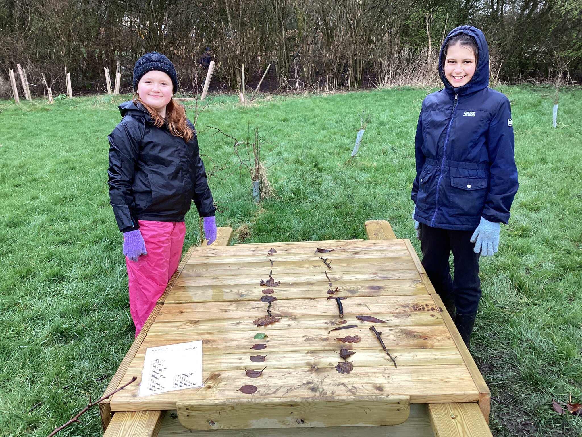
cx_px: 291
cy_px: 218
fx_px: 521
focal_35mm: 31
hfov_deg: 58.4
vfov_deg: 45.4
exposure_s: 1/120
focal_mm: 3.3
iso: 25
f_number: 2.4
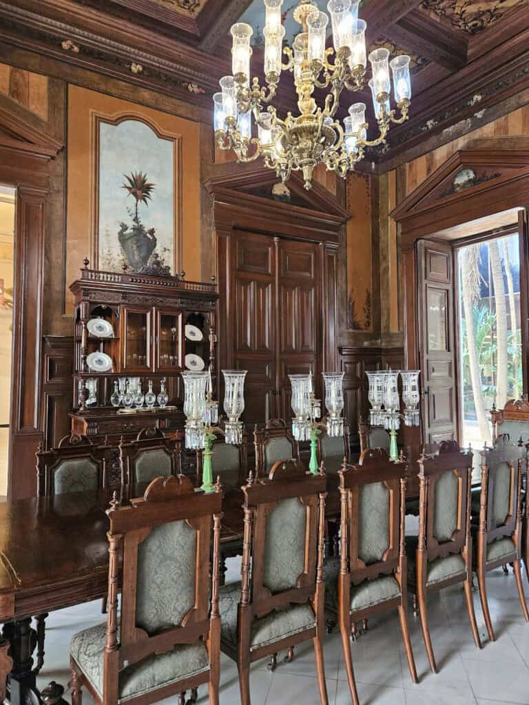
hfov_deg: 58.9
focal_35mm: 23
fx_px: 469
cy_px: 352
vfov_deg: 73.9
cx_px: 264
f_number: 1.8
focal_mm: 5.4
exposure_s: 1/120
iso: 1250
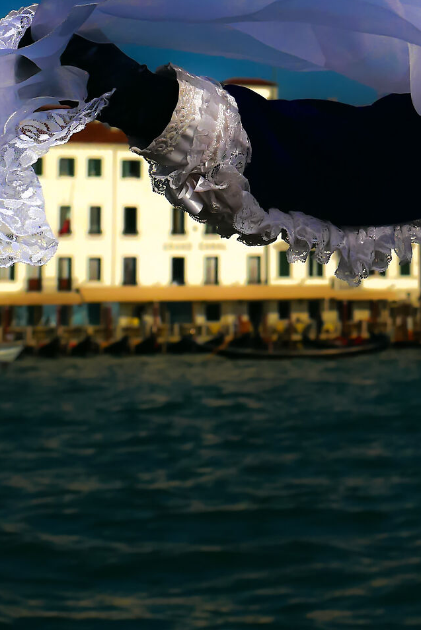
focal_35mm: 115
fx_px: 2016
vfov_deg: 17.5
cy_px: 47
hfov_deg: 11.6
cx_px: 564
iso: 200
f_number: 4
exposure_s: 1/13000
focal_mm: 22
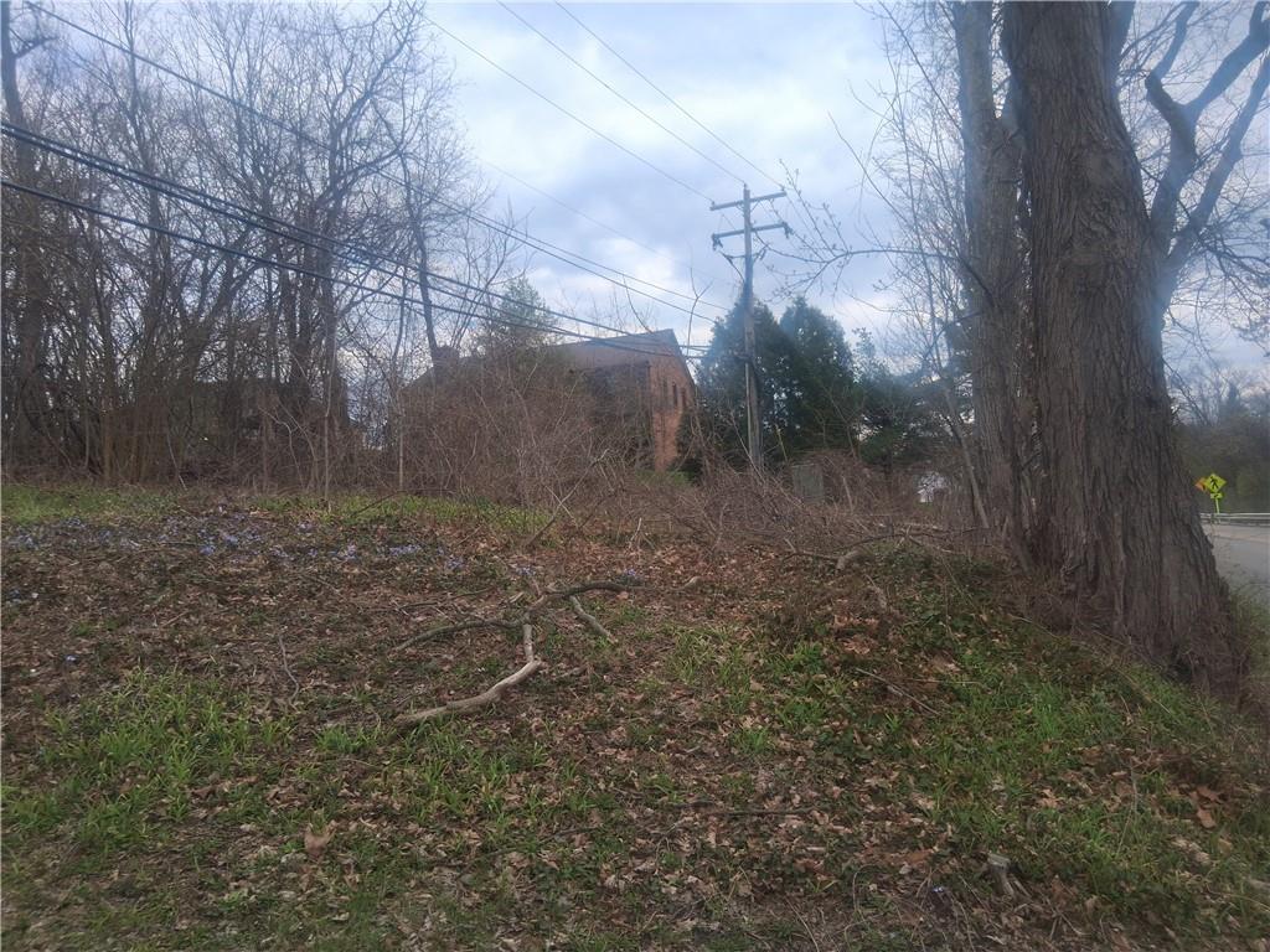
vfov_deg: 53.1
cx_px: 635
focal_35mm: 26
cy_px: 476
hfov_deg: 67.3
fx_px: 954
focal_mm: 3.98
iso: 25
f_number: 1.8
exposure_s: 1/549
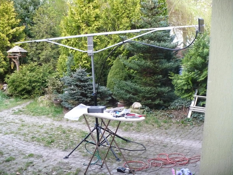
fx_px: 249
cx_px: 116
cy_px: 88
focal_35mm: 37
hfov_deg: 50.1
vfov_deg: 38.7
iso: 200
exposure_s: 1/30
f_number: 2.8
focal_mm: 6.1
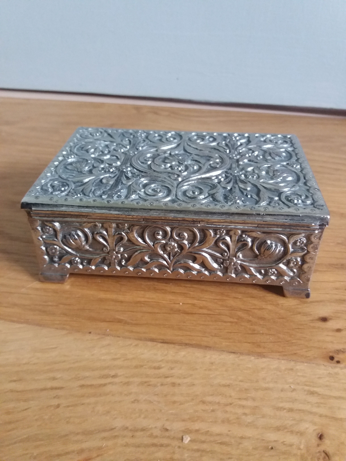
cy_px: 230
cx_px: 173
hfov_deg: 49.7
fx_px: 373
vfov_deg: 63.4
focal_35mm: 28
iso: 320
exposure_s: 1/17
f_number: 1.9
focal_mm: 3.7
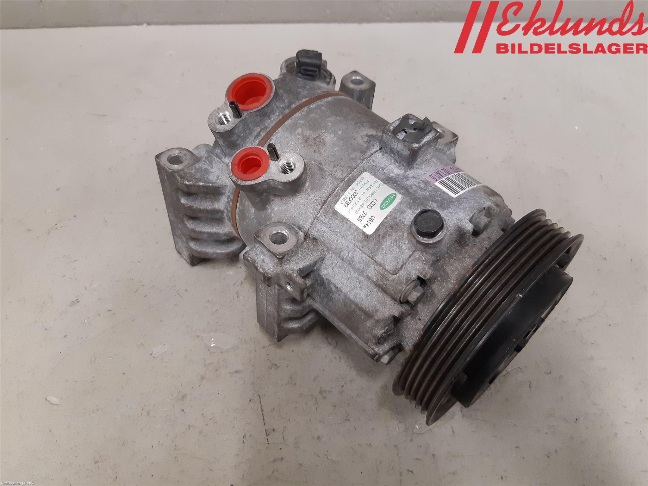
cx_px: 324
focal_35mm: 26
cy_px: 243
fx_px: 487
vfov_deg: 53.1
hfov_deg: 67.3
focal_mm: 3.93
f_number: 1.7
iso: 200
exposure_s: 1/50
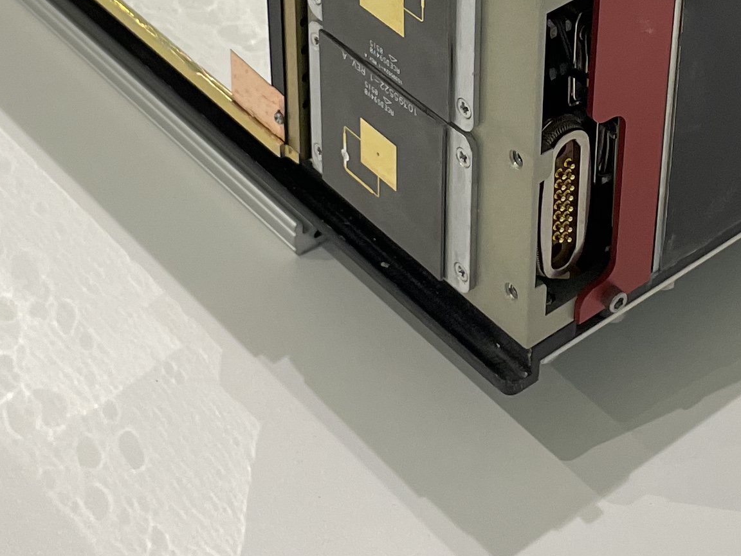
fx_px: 1948
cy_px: -126
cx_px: 489
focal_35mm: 91
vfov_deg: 15.6
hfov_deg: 21.5
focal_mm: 4.2
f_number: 1.6
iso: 125
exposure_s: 1/111
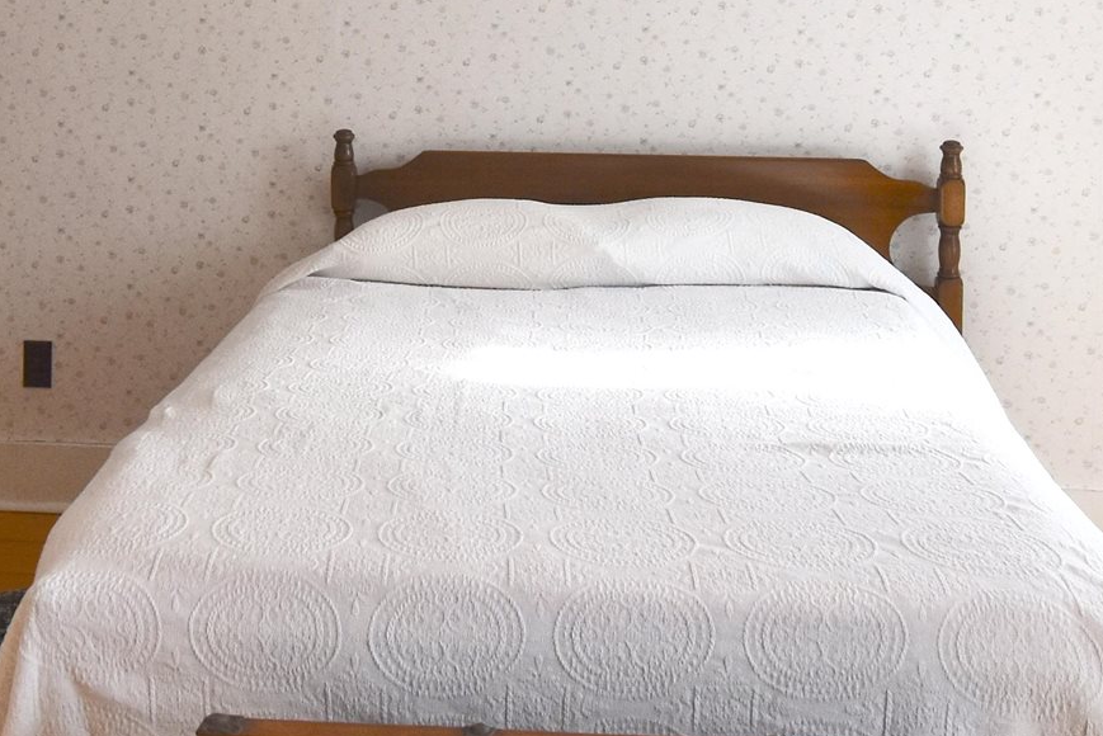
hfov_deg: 37.2
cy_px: 33
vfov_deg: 24.6
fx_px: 1624
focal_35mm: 53
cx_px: 381
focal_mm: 10
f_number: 7.1
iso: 400
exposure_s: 1/200
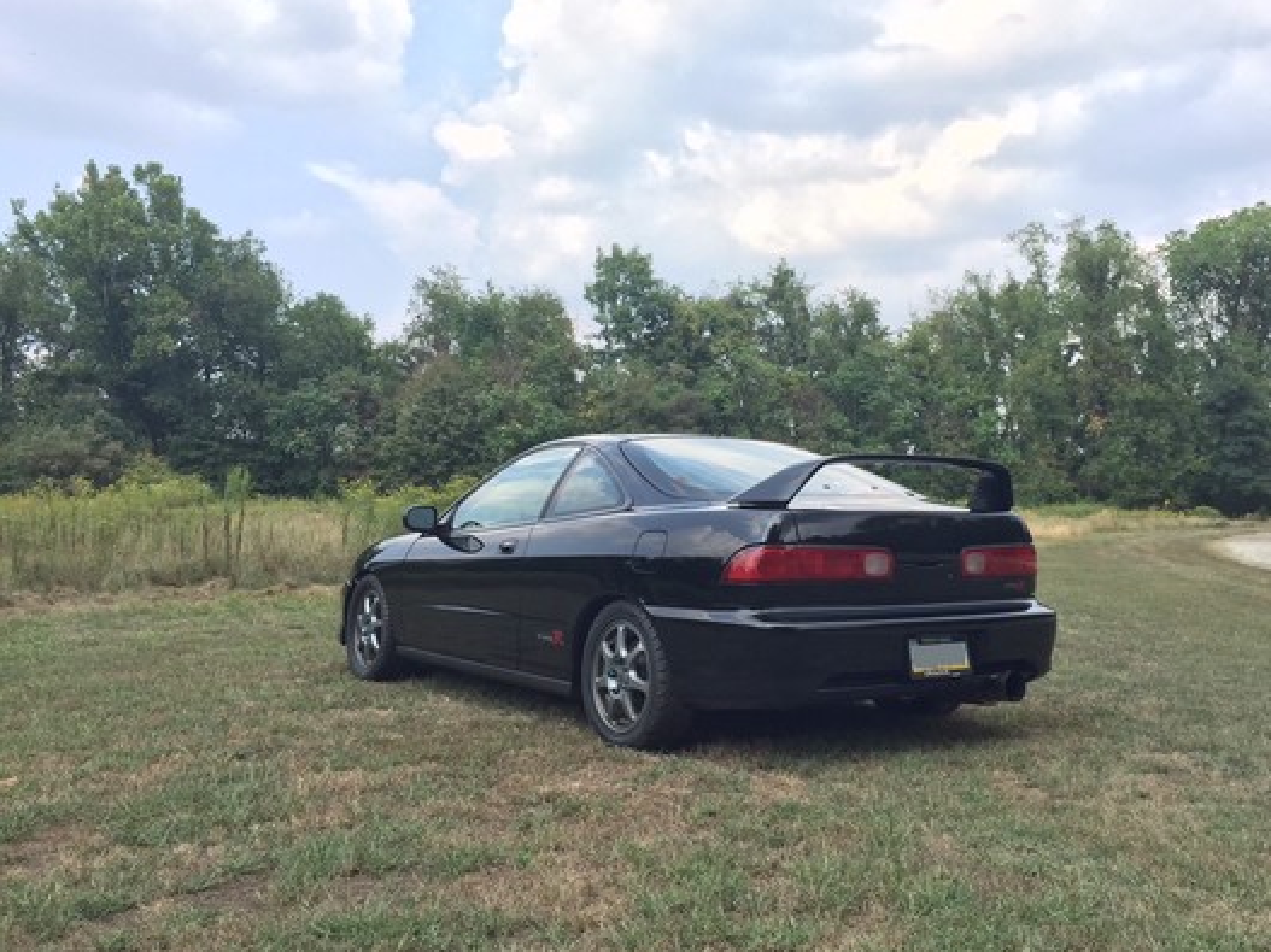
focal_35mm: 33
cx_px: 721
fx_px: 1211
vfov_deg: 42.9
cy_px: 441
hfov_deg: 55.2
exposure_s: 1/694
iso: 32
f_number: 2.2
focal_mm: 4.15
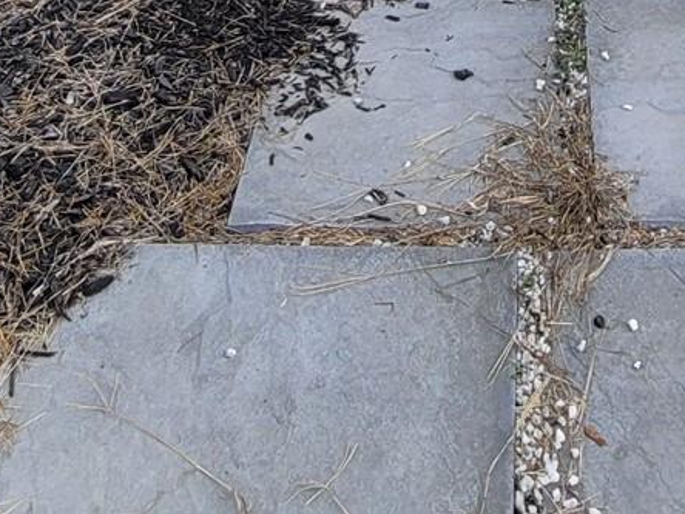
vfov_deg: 18.0
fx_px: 1187
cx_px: 523
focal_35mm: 60
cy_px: -471
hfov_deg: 31.5
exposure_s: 1/752
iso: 50
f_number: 2.2
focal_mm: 2.2
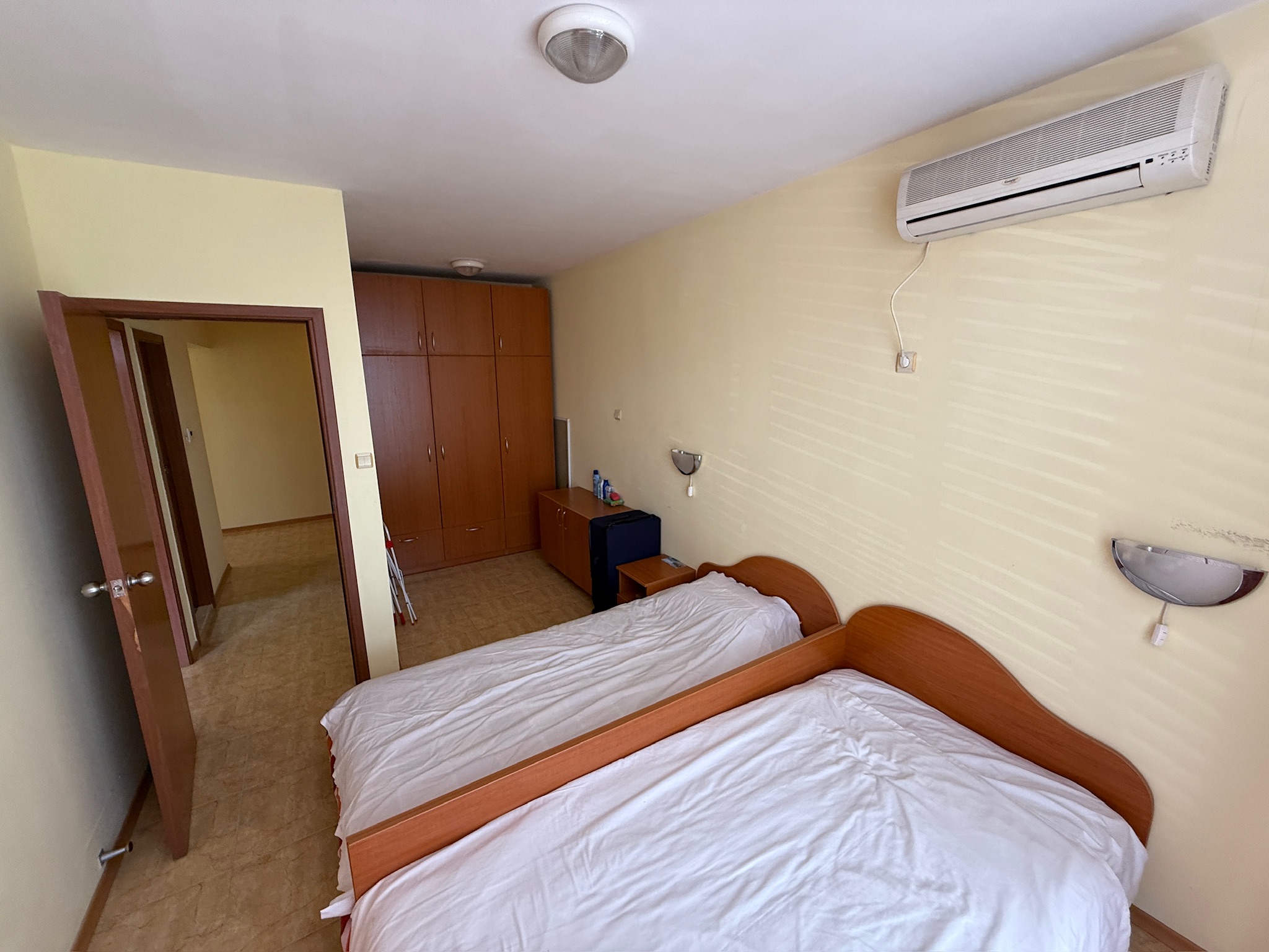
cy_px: 476
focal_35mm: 14
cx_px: 634
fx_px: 513
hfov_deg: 102.1
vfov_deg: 85.7
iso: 200
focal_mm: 2.22
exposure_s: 1/99
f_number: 2.2
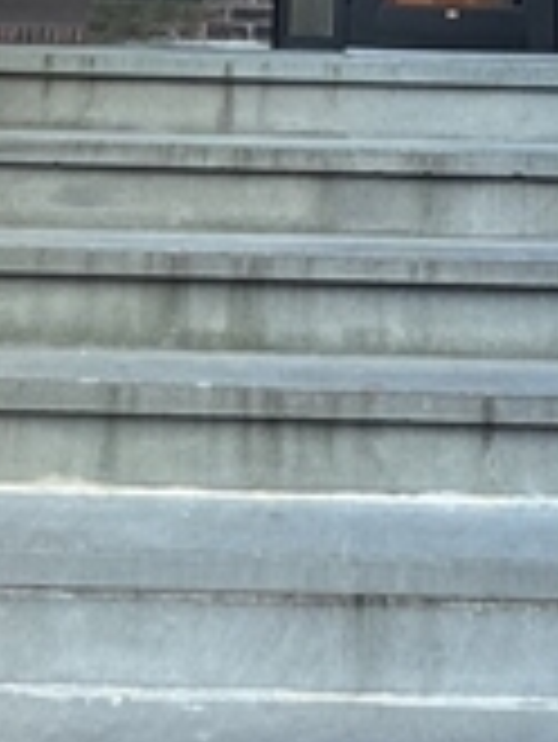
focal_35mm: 65
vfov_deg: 20.3
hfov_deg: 22.5
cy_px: -621
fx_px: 1395
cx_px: 392
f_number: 2.2
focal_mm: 2.22
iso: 100
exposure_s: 1/99
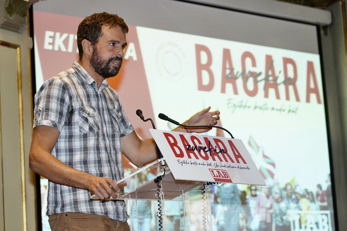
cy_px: 116
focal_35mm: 105
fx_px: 1012
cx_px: 174
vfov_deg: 13.0
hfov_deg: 19.5
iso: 2000
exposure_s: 1/160
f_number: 4.5
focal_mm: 105
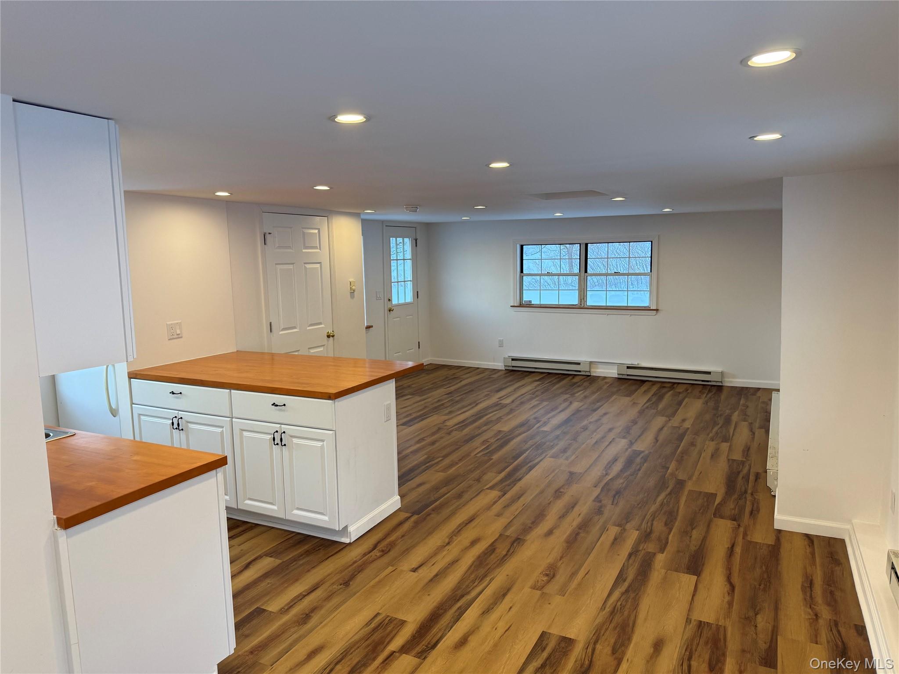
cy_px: 337
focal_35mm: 24
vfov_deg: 56.8
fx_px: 623
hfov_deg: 71.6
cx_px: 450
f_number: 1.78
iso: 125
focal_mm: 6.76
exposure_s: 1/191
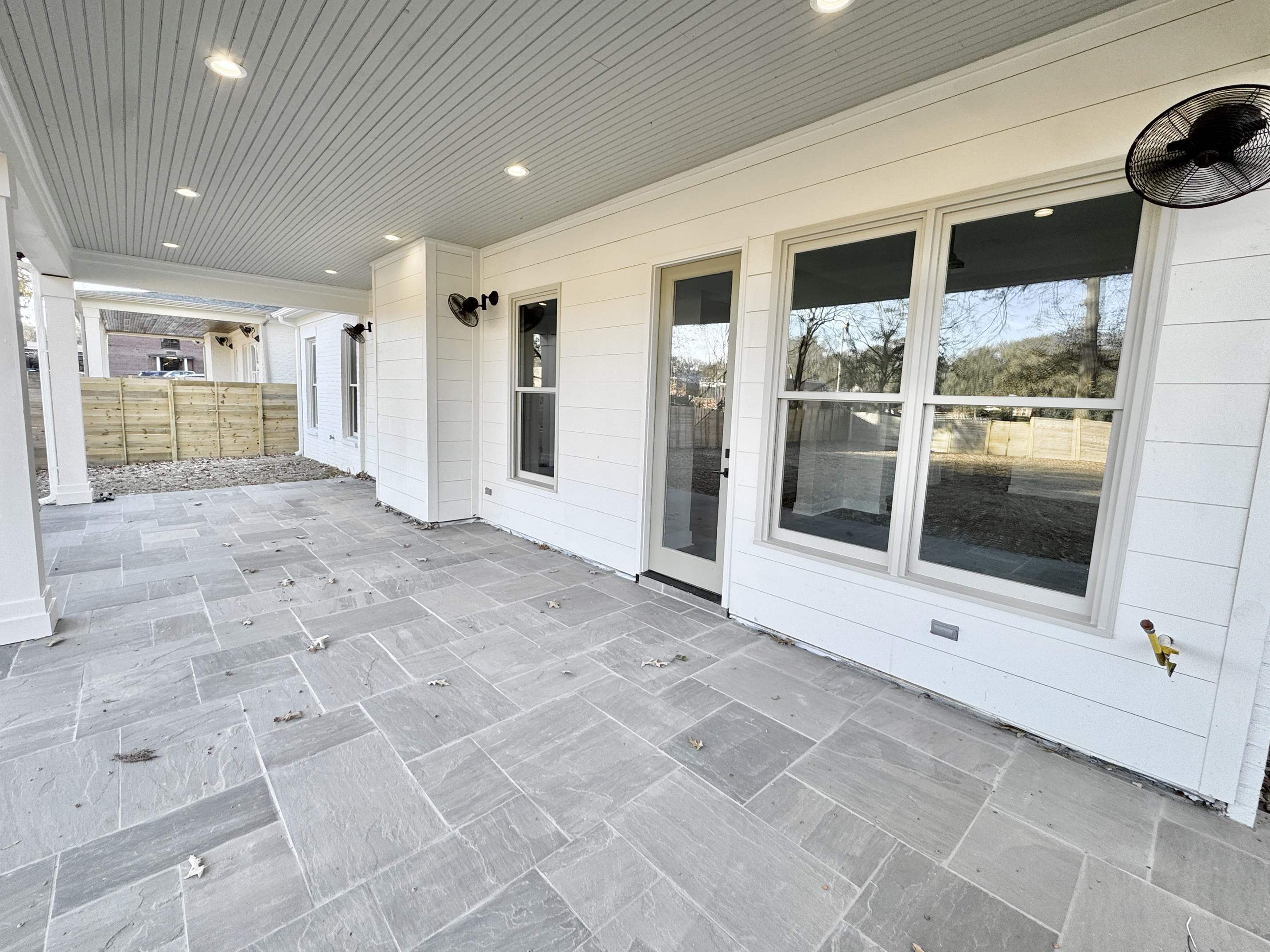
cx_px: 595
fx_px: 550
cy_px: 463
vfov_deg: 81.7
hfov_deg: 98.0
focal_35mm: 15
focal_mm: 2.22
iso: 40
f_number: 2.2
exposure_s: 1/144
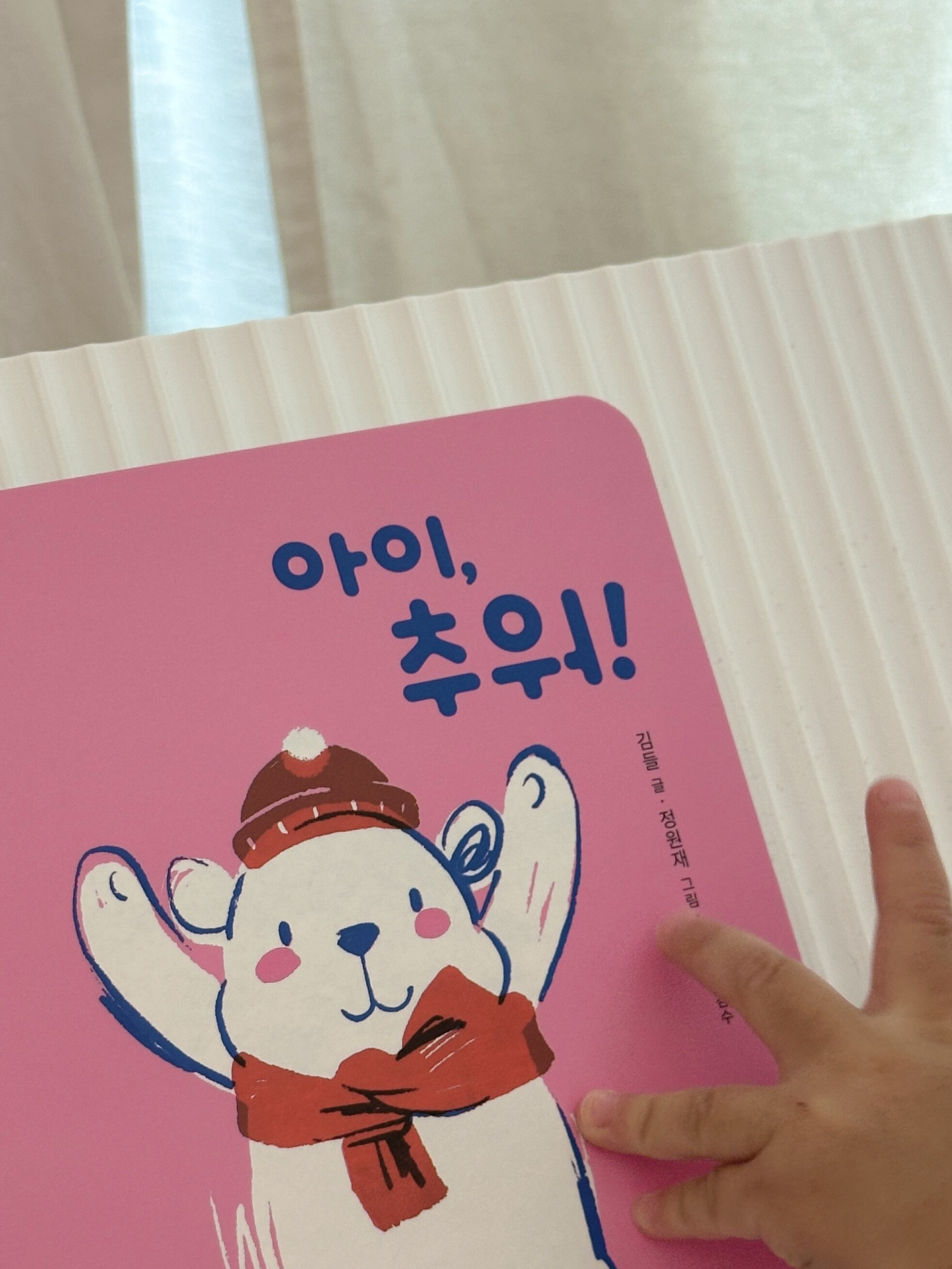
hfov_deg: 19.9
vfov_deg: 26.0
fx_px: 2713
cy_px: 958
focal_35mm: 74
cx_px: 380
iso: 100
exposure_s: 1/60
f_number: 1.78
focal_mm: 6.86
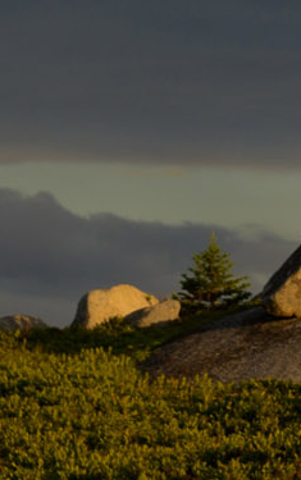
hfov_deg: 3.4
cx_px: 592
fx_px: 5096
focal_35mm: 389
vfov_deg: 5.4
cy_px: -35
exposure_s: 1/250
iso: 200
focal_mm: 70
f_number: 9
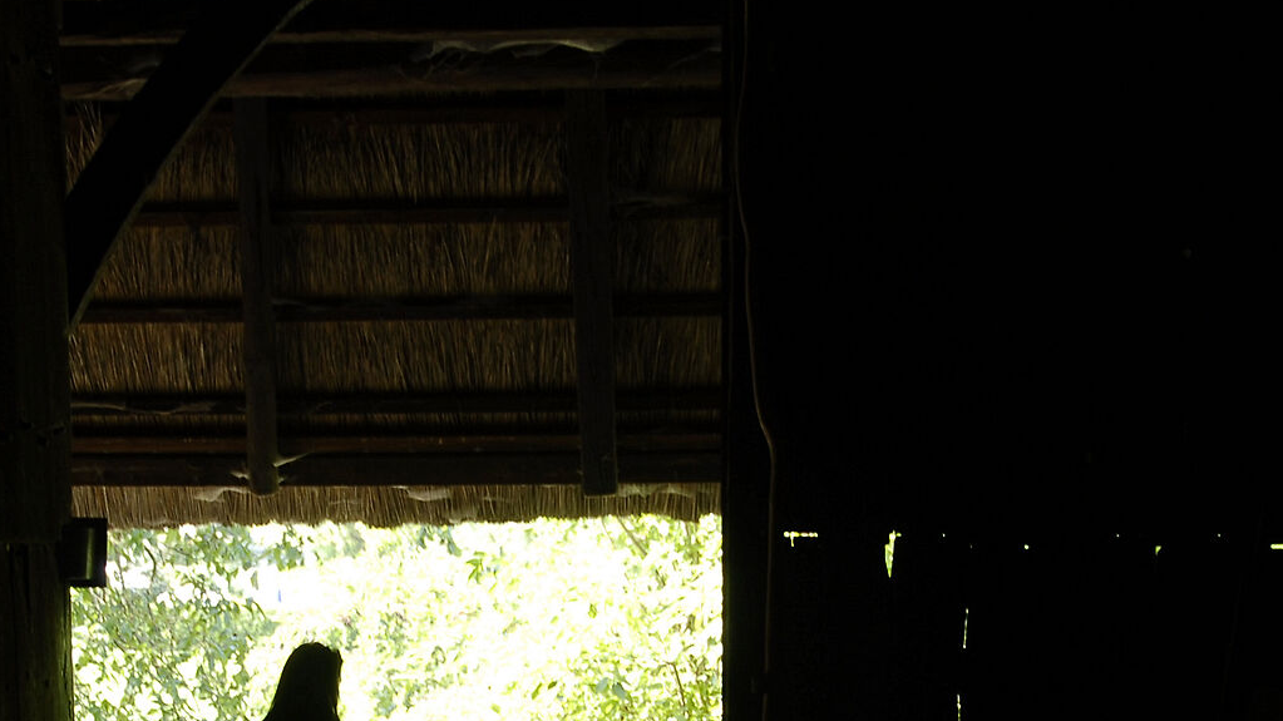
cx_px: 487
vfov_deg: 12.4
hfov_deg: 22.2
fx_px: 3265
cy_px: 768
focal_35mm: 96
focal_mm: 26
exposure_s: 1/25
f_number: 4
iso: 100
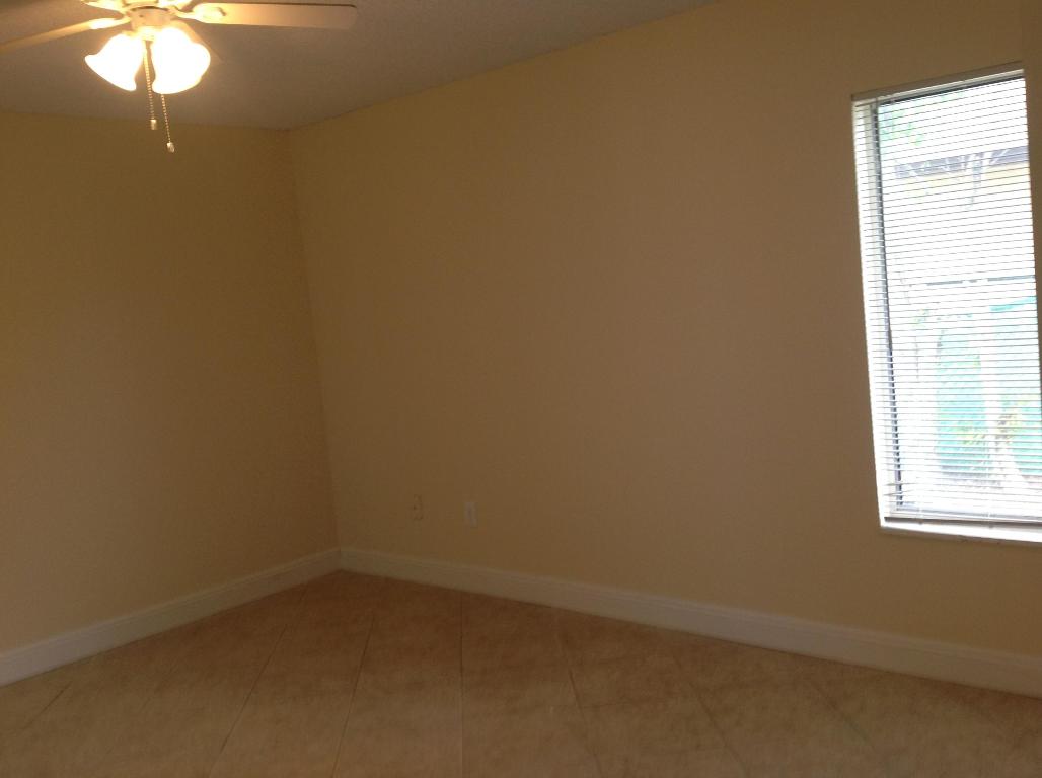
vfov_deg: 40.6
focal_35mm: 35
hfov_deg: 52.7
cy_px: 389
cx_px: 521
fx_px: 1052
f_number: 2.4
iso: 64
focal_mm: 4.28
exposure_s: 1/20
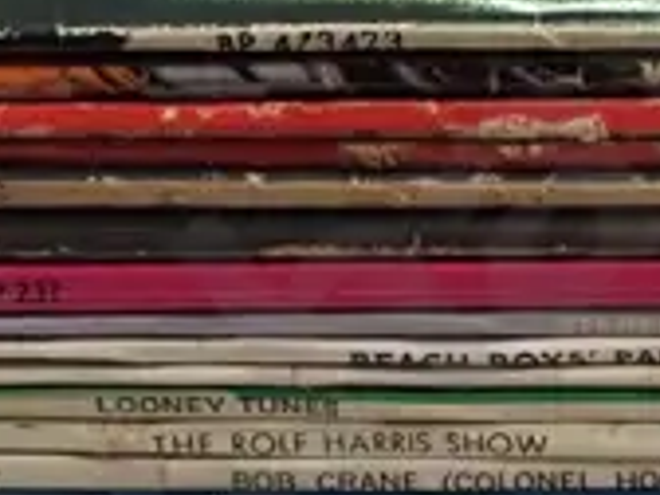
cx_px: 1014
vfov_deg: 8.0
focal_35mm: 183
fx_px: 3489
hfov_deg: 10.4
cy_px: -153
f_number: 5.6
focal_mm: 15
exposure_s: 1/250
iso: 2500
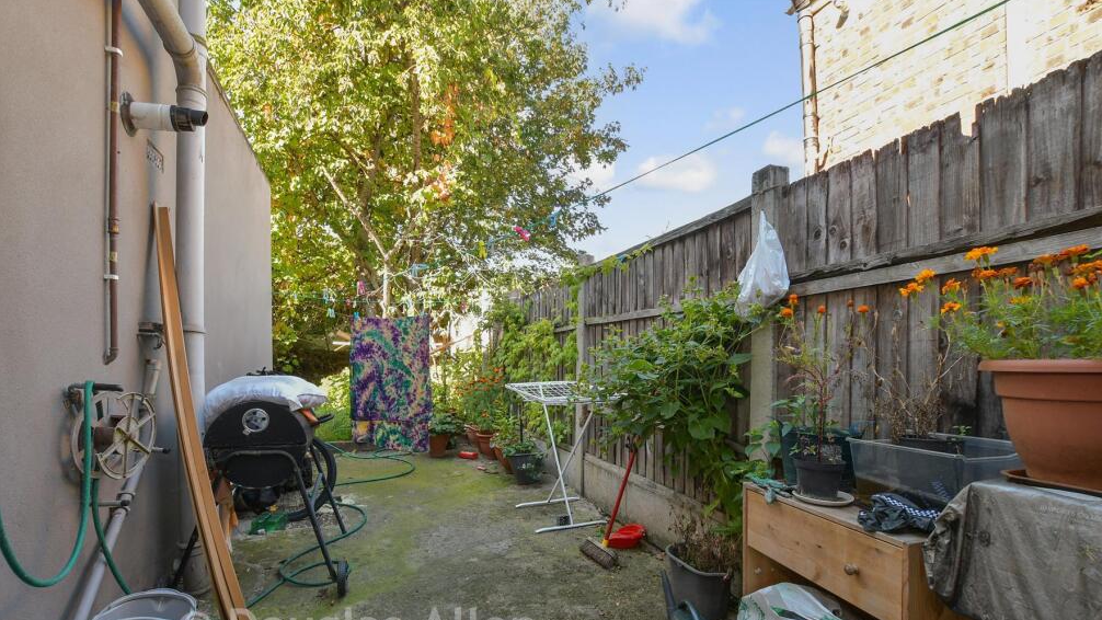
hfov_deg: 99.4
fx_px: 468
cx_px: 542
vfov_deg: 66.5
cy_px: 371
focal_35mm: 16
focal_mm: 10
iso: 80
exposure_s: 1/15
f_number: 8
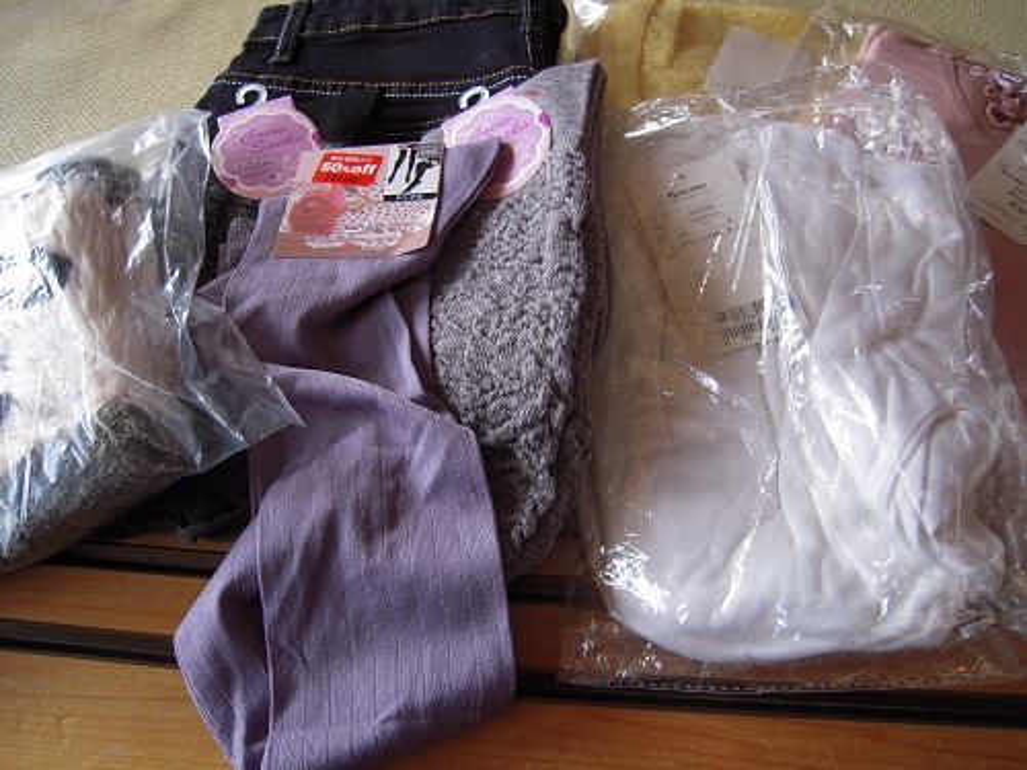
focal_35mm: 28
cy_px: 385
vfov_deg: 49.7
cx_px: 514
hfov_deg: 63.4
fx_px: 831
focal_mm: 5
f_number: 2.7
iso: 100
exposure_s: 1/100
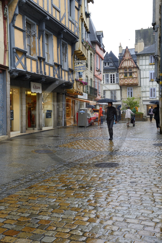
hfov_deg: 37.8
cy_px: 122
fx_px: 236
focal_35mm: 35
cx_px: 81
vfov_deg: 54.4
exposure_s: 1/125
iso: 800
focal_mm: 35
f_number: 11
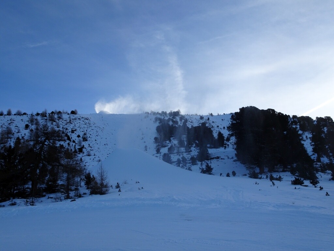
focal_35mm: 30
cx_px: 167
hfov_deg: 60.0
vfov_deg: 46.8
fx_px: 289
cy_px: 126
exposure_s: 1/800
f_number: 3.5
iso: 80
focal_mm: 5.09
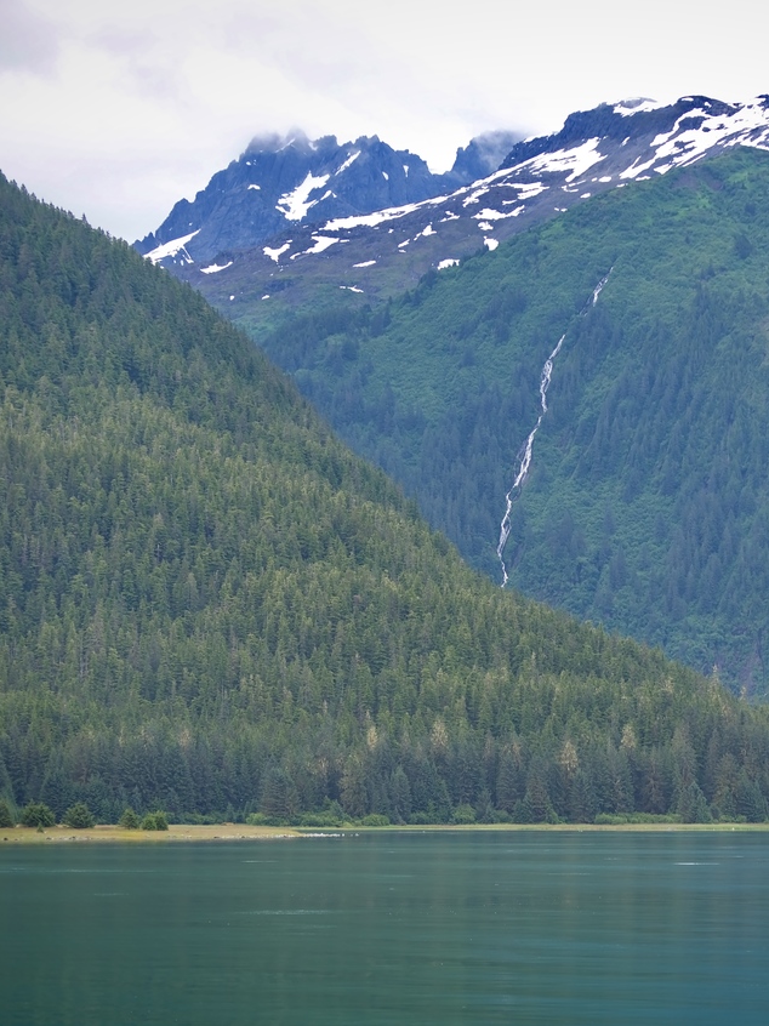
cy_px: 511
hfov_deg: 11.3
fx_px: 3882
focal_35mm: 131
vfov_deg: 15.1
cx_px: 580
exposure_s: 1/200
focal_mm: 90
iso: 100
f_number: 5
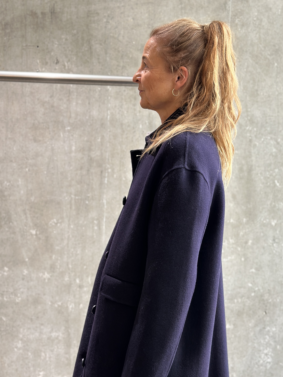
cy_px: 244
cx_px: 139
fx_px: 719
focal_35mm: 66
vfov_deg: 29.2
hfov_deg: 22.3
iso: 125
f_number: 1.78
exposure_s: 1/93
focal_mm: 6.86
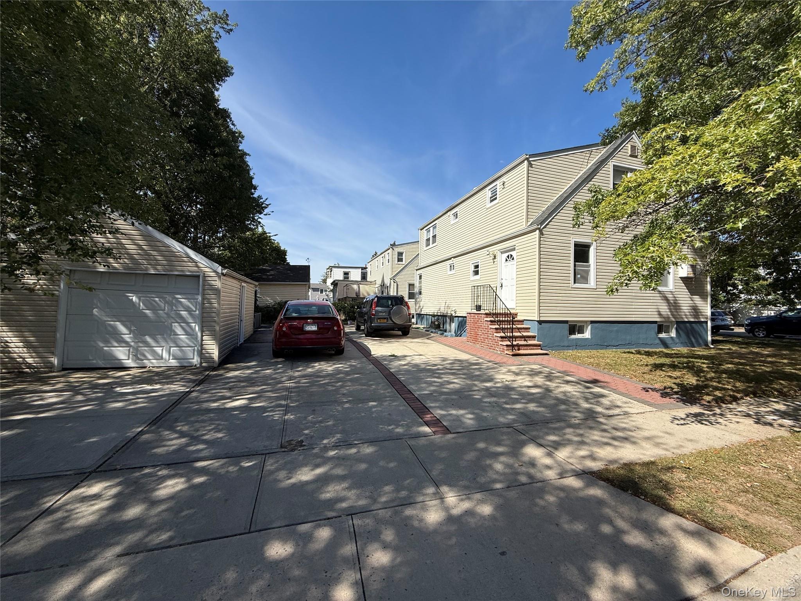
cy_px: 300
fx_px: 324
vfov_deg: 85.7
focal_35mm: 14
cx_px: 400
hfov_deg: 102.1
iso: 50
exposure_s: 1/2717
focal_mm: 2.22
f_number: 2.2
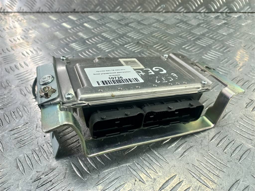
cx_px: 128
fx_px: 184
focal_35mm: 25
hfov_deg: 69.4
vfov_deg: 54.9
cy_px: 96
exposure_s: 1/50
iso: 80
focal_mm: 4.6
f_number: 1.8
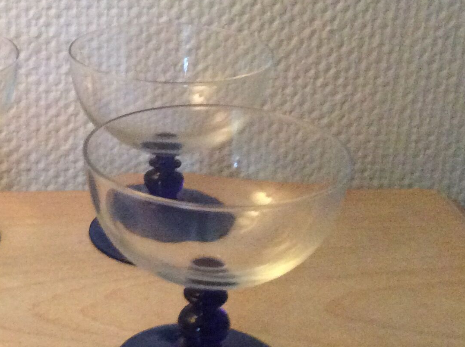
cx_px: 33
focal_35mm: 77
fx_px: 1033
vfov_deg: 19.1
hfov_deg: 24.5
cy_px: 185
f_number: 2.4
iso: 320
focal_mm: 3.3
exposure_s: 1/17
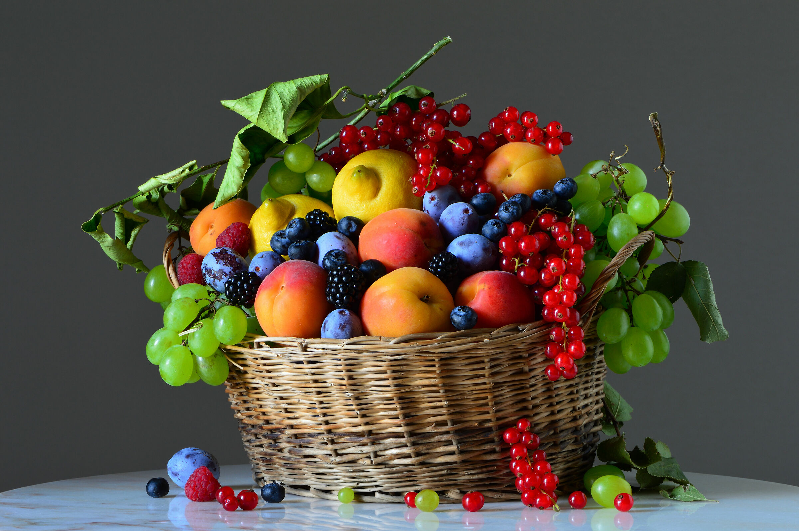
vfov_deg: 10.7
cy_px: 266
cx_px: 400
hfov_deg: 16.1
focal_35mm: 128
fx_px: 2827
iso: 100
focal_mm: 85
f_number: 16
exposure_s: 2
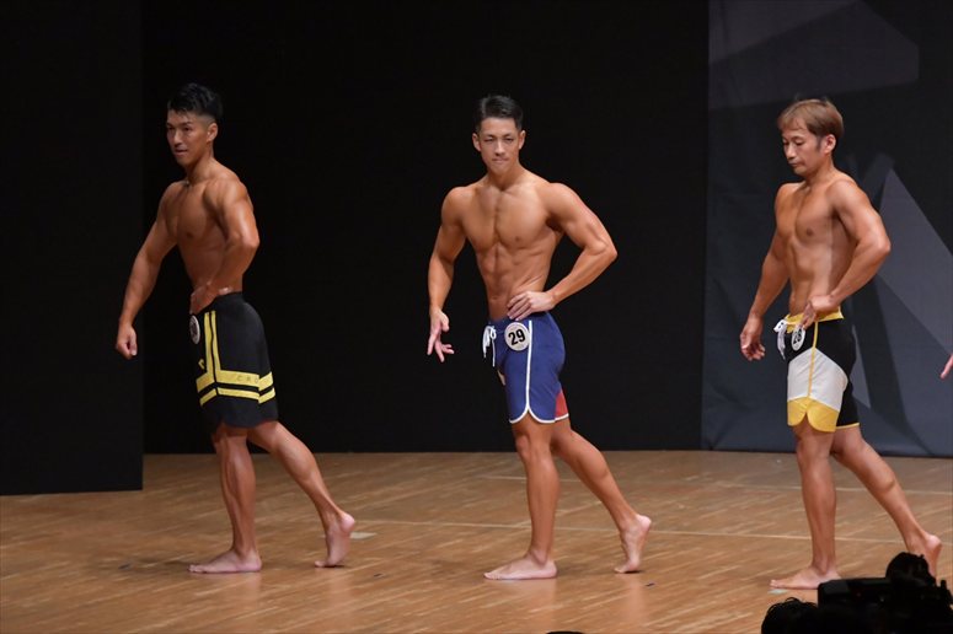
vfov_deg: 5.4
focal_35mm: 255
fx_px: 6747
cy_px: 317
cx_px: 476
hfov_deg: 8.1
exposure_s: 1/400
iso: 6400
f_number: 5.6
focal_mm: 170
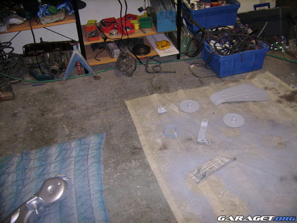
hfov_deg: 52.6
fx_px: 300
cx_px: 148
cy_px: 112
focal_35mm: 35
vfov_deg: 40.7
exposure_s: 1/30
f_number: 2.8
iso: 142
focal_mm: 5.95
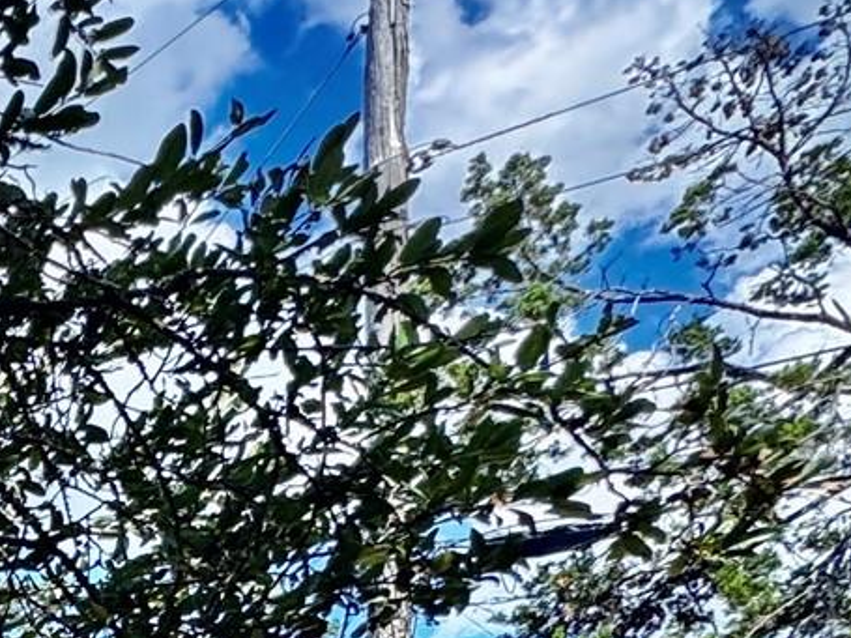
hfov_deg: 17.5
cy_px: 1233
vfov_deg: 17.5
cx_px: -976
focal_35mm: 63
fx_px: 1548
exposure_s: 1/470
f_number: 2.2
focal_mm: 2.22
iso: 40
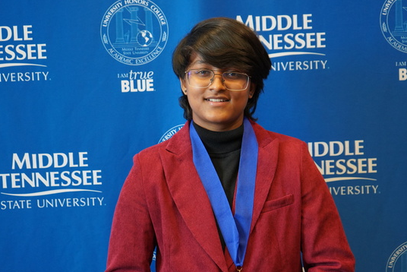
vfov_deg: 20.6
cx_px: 205
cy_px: 147
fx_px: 747
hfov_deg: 30.5
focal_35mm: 66
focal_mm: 59
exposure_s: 1/160
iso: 3200
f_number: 5
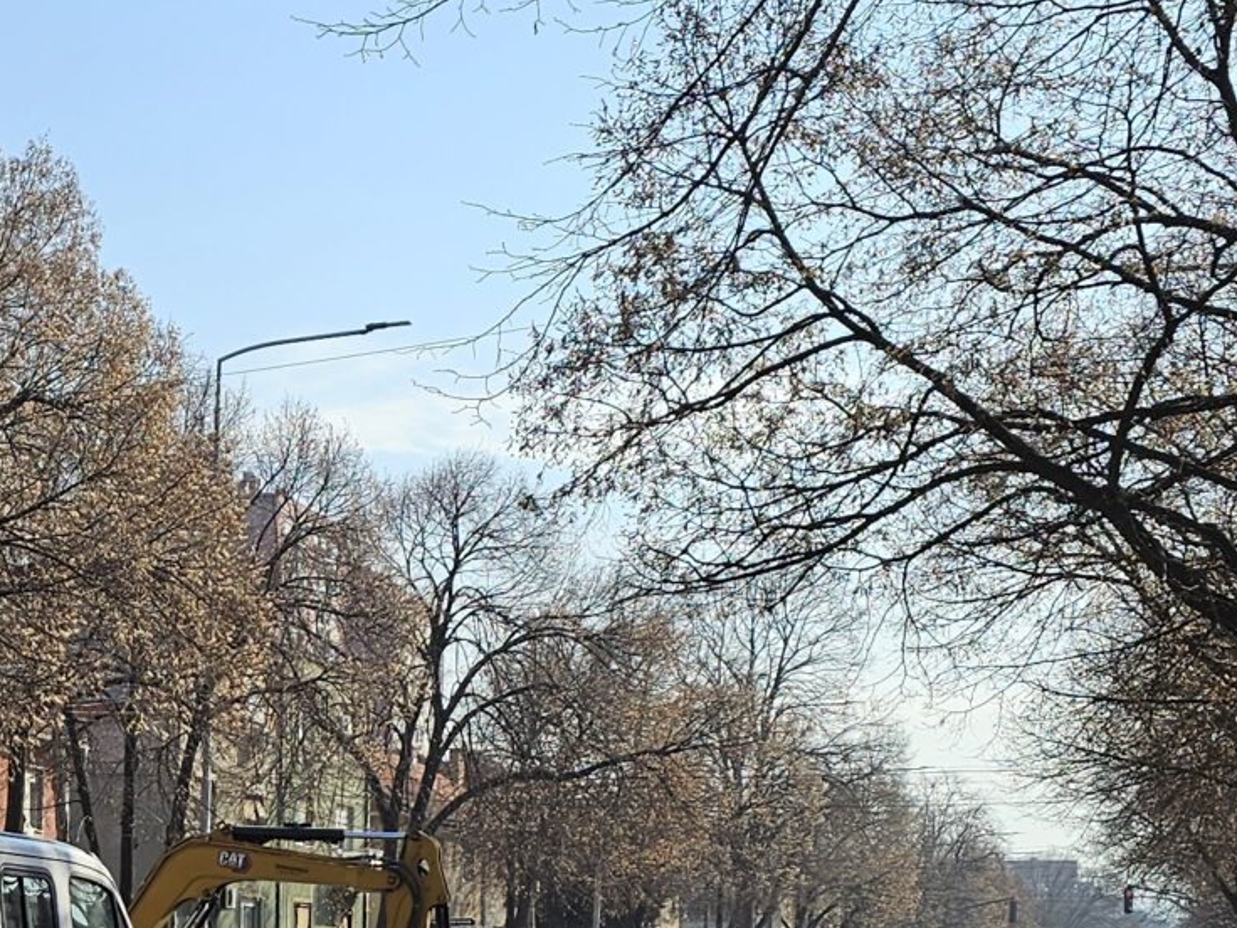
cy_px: 1032
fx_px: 2859
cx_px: -192
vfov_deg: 17.8
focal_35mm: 80
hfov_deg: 22.7
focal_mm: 6.3
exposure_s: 1/668
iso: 10
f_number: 1.7
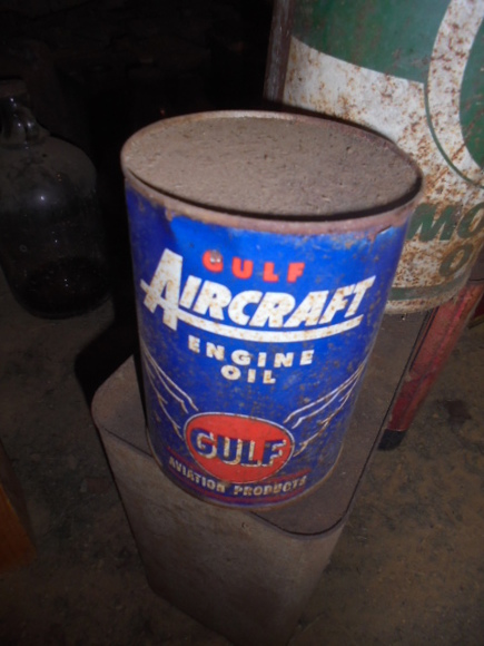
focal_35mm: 26
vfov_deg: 67.3
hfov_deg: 53.1
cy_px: 323
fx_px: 485
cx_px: 242
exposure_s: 1/30
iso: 160
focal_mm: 4.6
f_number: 3.5
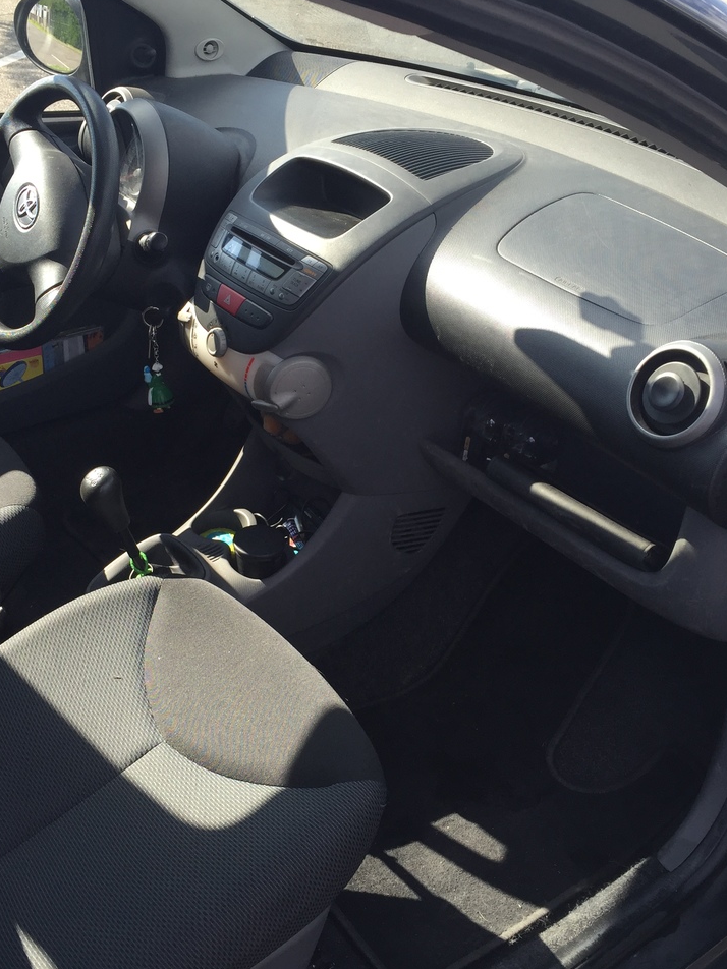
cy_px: 486
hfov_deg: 36.8
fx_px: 1092
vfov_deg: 47.9
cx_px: 315
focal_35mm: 39
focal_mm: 4.15
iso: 32
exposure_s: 1/324
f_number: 2.2
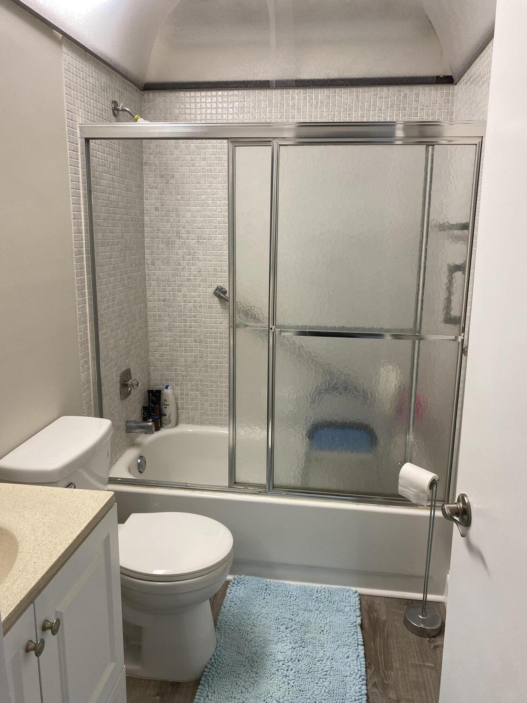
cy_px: 352
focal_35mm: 26
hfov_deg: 53.1
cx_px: 264
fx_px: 528
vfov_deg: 67.3
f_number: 1.8
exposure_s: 1/120
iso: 100
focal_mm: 4.25
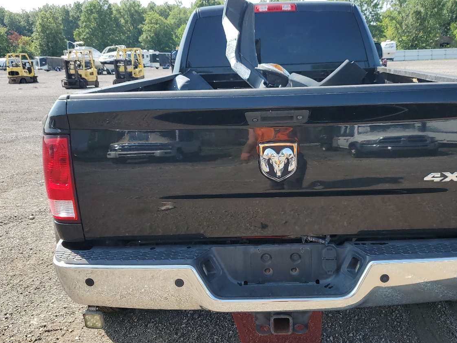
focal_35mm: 37
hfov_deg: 49.8
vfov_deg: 38.6
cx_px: 274
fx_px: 488
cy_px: 189
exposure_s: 1/1250
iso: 50
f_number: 1.5
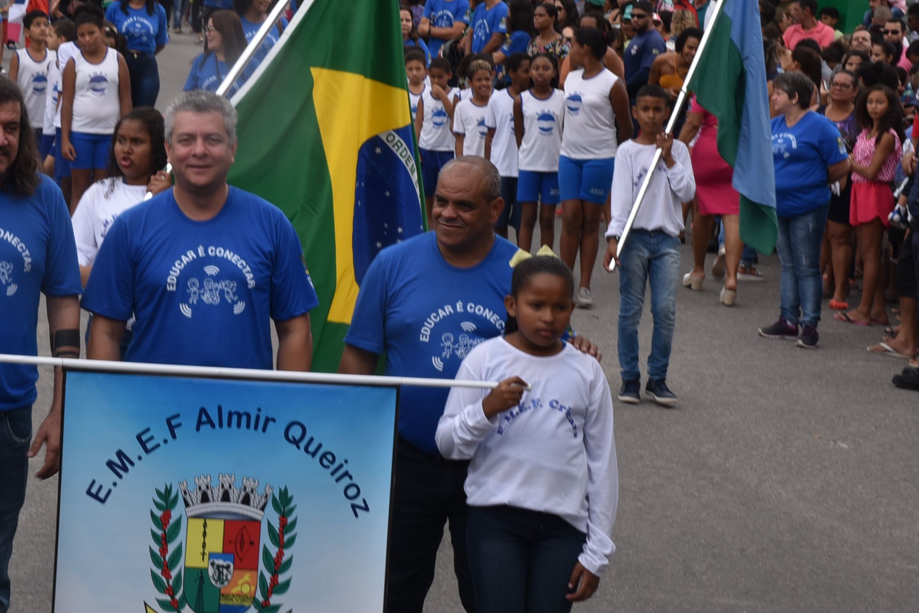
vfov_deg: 11.8
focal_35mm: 116
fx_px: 2961
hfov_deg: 17.4
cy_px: 94
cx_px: 116
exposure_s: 1/40
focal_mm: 56
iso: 100
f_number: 16
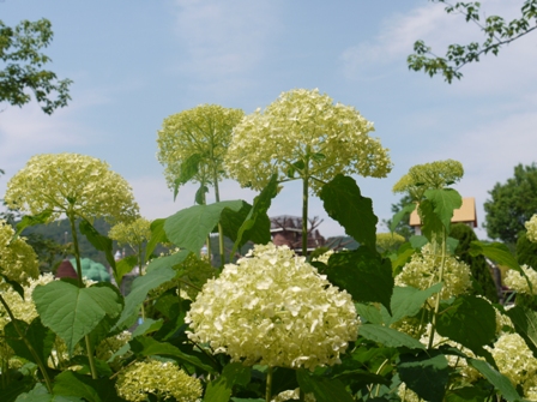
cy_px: 201
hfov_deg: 36.9
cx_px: 268
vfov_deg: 28.0
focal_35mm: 52
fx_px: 806
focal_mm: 26
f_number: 9
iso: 100
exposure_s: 1/320
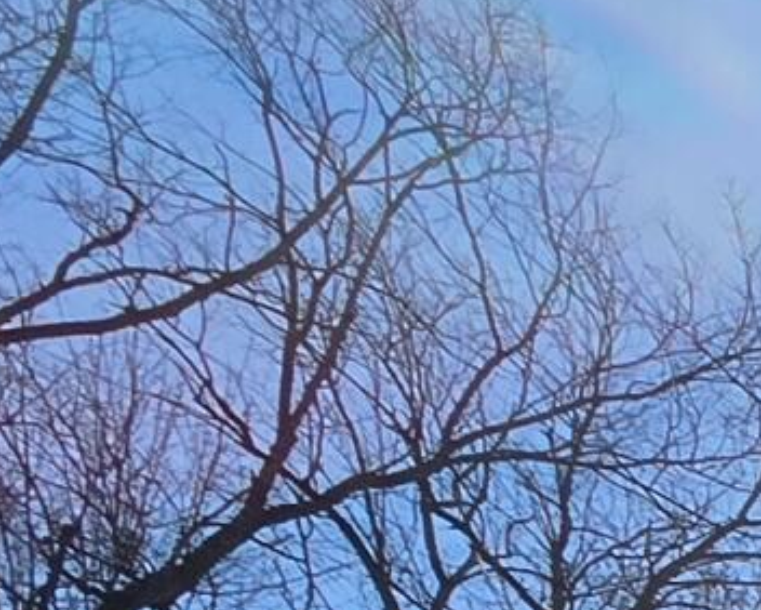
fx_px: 2434
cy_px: 1795
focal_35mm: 108
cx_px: 2674
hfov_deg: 9.5
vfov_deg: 10.4
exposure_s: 1/5200
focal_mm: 2.2
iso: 50
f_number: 2.2
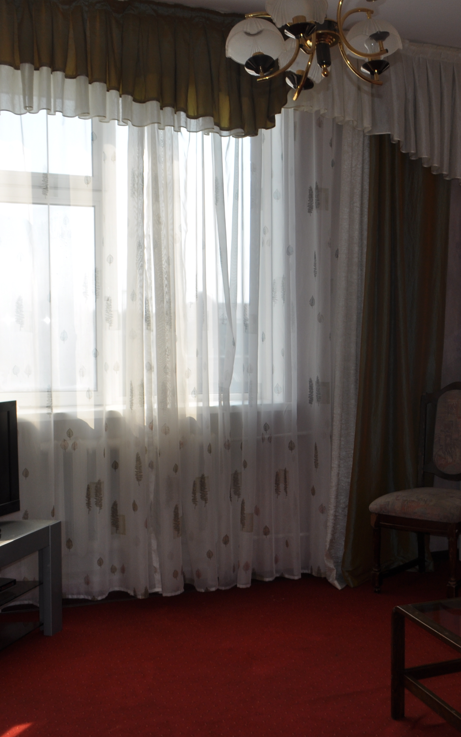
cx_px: 359
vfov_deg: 47.2
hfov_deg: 29.9
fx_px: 844
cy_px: 368
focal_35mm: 42
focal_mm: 18
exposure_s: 1/200
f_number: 8
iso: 200
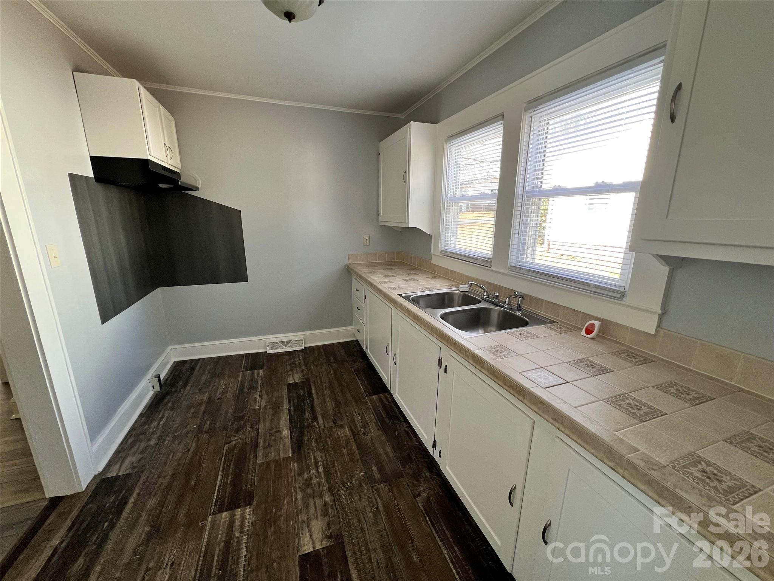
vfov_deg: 89.9
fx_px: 291
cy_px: 290
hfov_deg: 106.2
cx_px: 387
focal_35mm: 13
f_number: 1.8
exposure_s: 1/99
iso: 160
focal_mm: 1.57
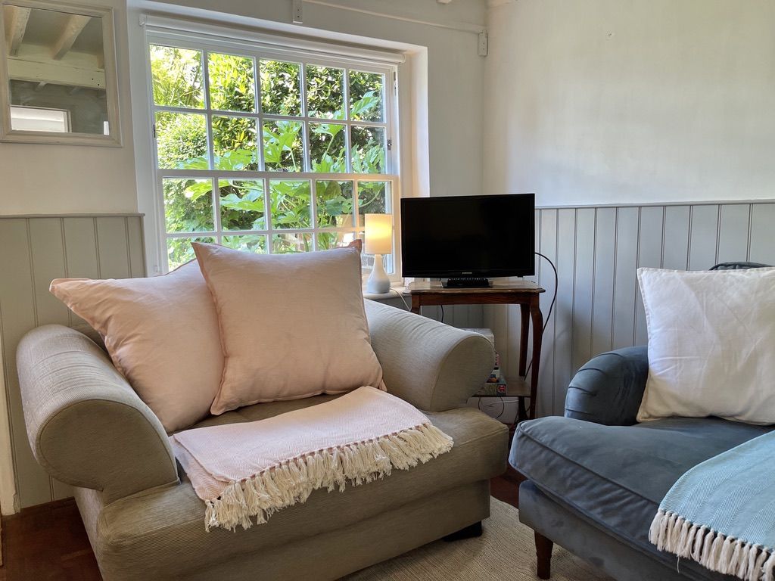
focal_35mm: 26
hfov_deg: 67.3
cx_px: 388
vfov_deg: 53.1
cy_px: 290
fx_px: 582
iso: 64
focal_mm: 5.1
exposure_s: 1/100
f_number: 1.6
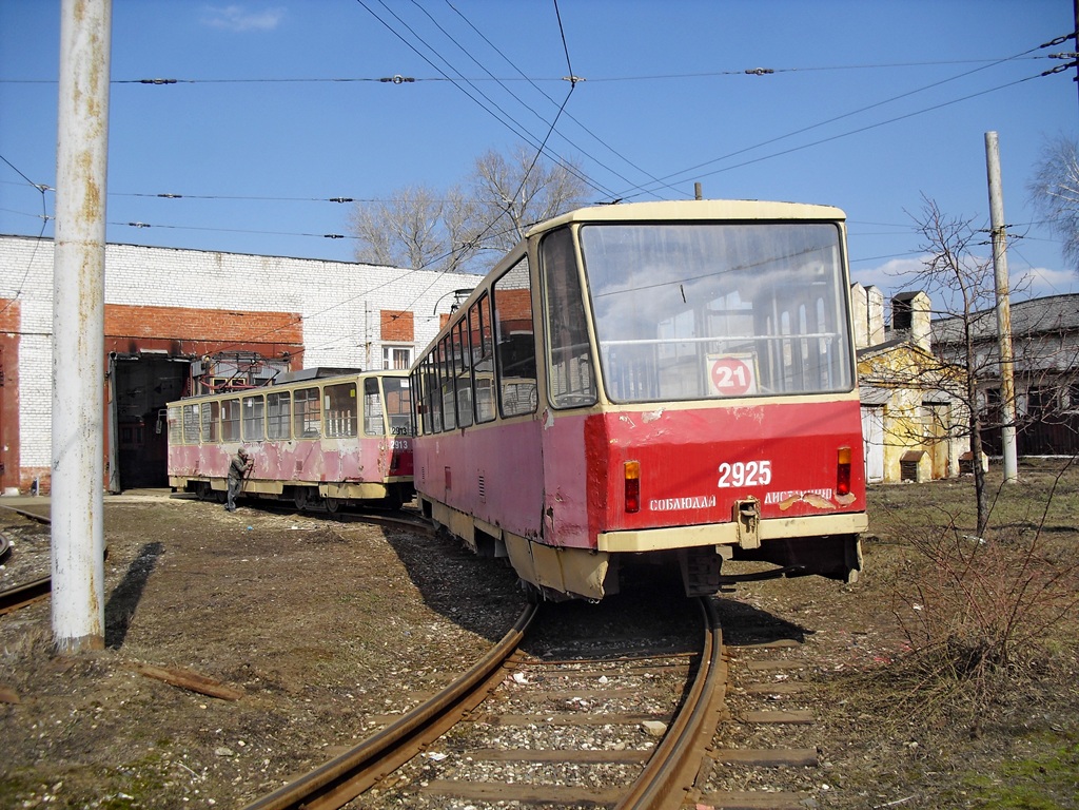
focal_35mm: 36
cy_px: 405
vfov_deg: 39.7
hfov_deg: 51.4
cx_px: 540
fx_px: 1122
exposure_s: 1/160
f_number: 7.8
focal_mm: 6.3
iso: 64
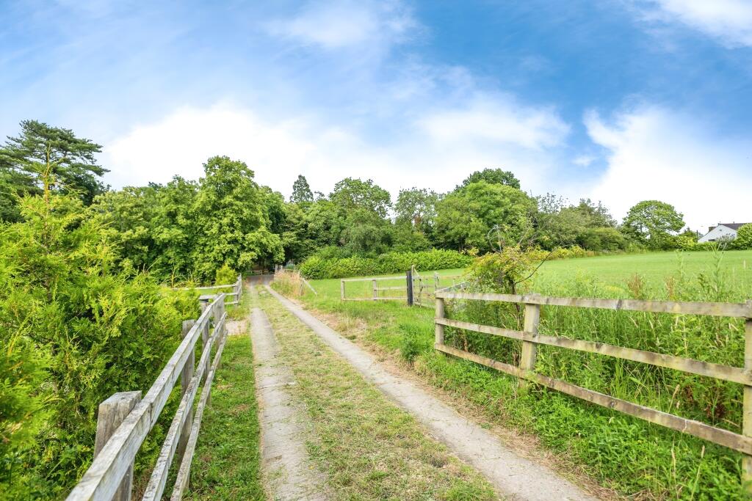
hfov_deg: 93.3
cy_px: 250
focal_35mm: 17
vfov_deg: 70.5
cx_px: 376
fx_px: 355
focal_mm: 17
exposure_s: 1/400
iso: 200
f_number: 7.1
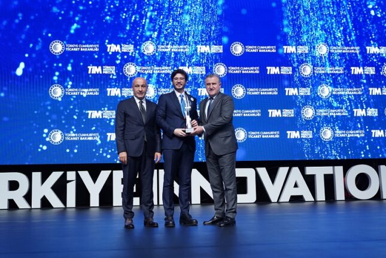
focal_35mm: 41
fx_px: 440
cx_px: 193
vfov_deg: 32.6
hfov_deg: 47.4
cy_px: 129
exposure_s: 1/250
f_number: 2.8
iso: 2000
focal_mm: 41
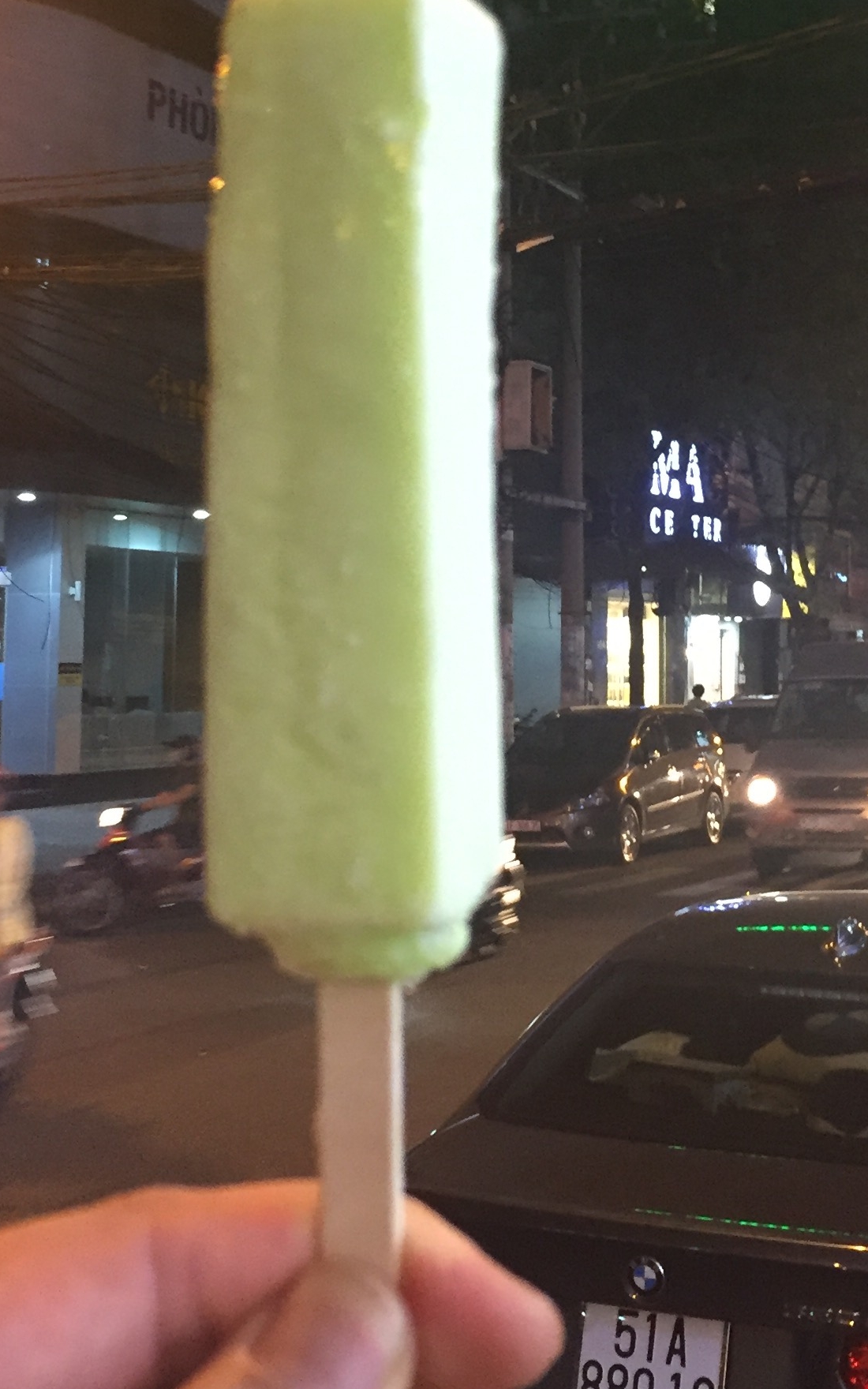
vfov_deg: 35.3
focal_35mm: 57
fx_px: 2157
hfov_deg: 22.6
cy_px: 466
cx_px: 584
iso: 250
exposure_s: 1/20
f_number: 2.2
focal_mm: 4.15
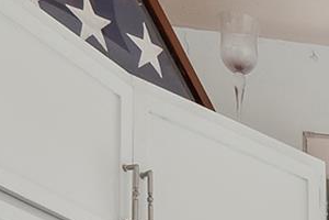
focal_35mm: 87
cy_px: 625
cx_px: 557
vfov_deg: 11.2
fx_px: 796
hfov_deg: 19.0
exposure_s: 1/2
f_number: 8
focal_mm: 8.5
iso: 100
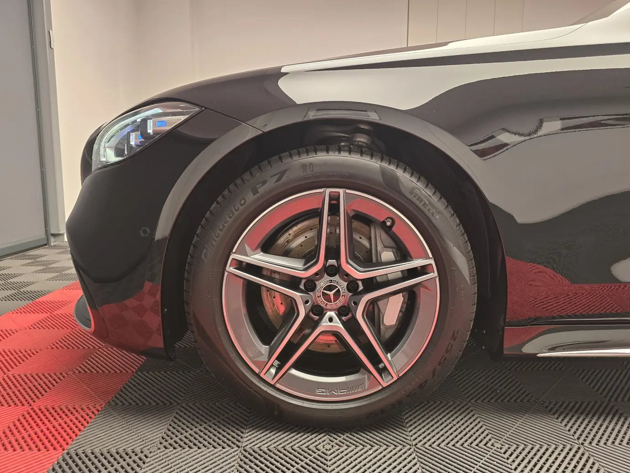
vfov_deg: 56.8
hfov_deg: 71.6
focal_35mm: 24
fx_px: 437
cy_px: 230
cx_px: 321
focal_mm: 6.3
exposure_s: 1/50.9
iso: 160
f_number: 1.7
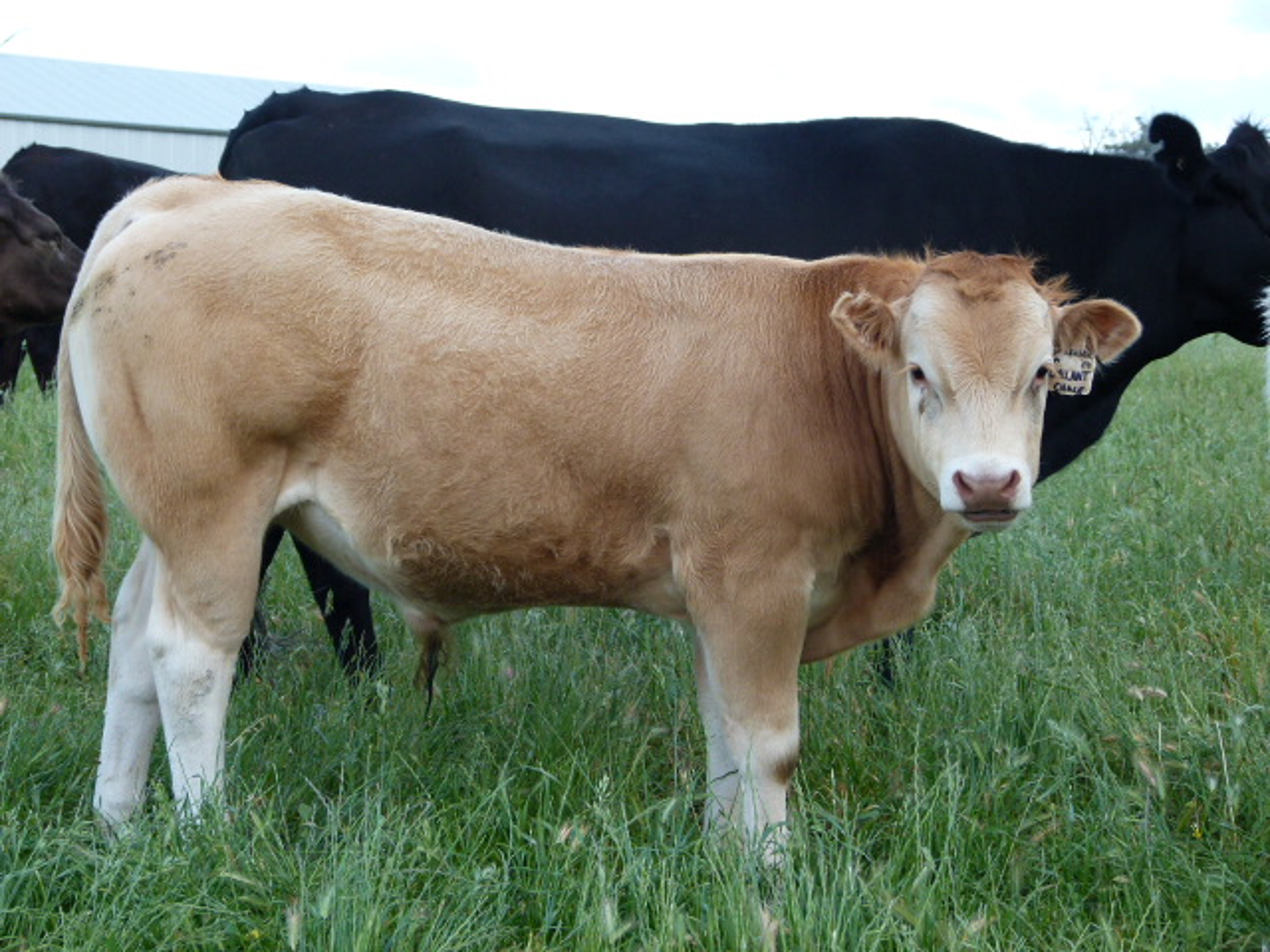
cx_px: 635
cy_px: 476
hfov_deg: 22.8
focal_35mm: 86
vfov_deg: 17.2
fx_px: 3155
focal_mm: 15.4
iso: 100
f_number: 3.4
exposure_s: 1/100
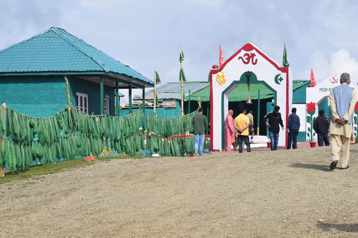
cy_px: 119
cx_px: 179
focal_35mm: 105
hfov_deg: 19.5
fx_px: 1044
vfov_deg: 13.0
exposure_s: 1/320
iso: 200
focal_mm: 70
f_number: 9
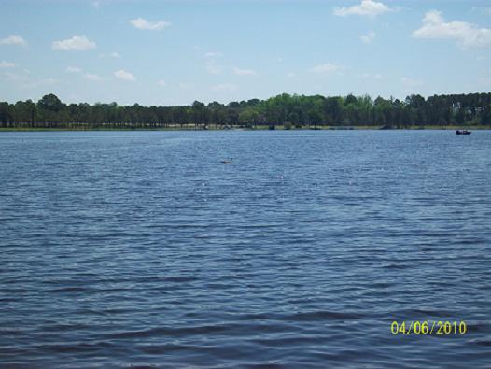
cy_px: 184
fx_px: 880
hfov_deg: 31.2
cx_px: 246
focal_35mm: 62
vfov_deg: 23.7
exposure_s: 1/640
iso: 64
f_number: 4.1
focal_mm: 11
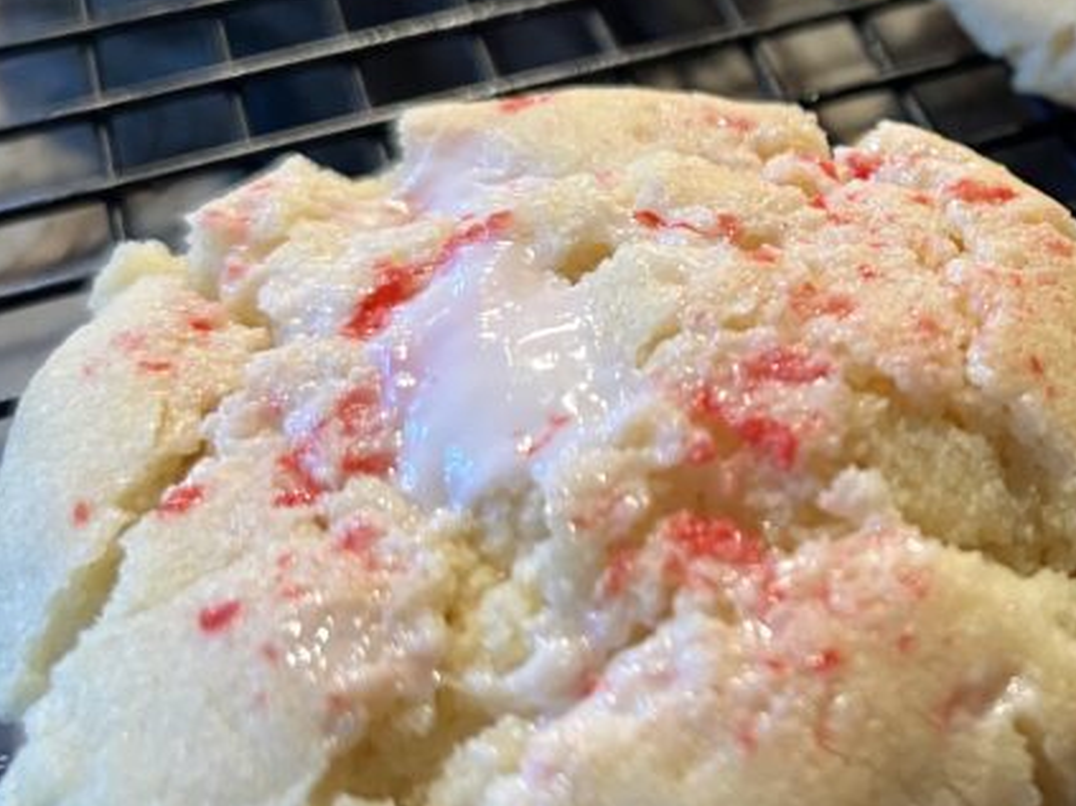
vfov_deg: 23.1
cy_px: 244
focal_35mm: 63
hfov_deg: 28.5
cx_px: 1124
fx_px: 1958
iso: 250
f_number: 1.5
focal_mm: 5.7
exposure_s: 1/60
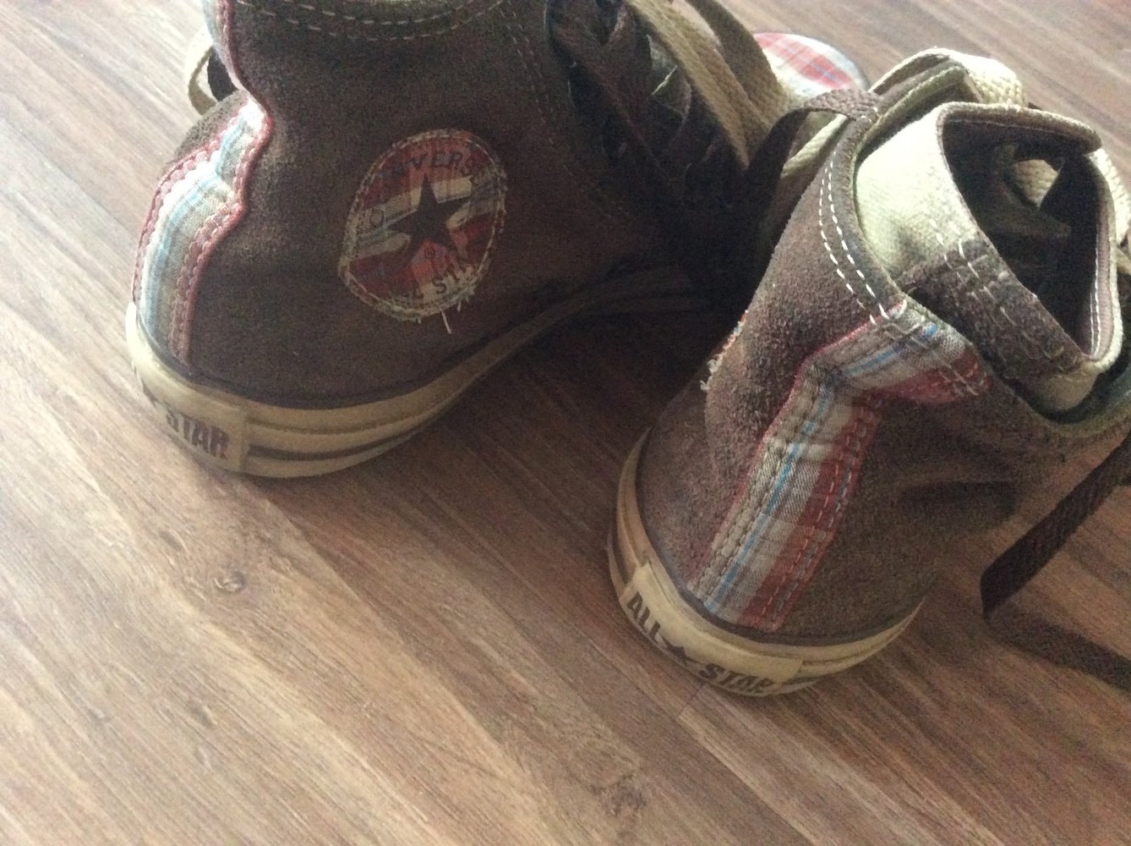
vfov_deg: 44.1
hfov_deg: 56.9
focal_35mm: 32
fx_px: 1044
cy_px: 423
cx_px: 566
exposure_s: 1/17
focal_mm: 3.3
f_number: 2.4
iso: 400
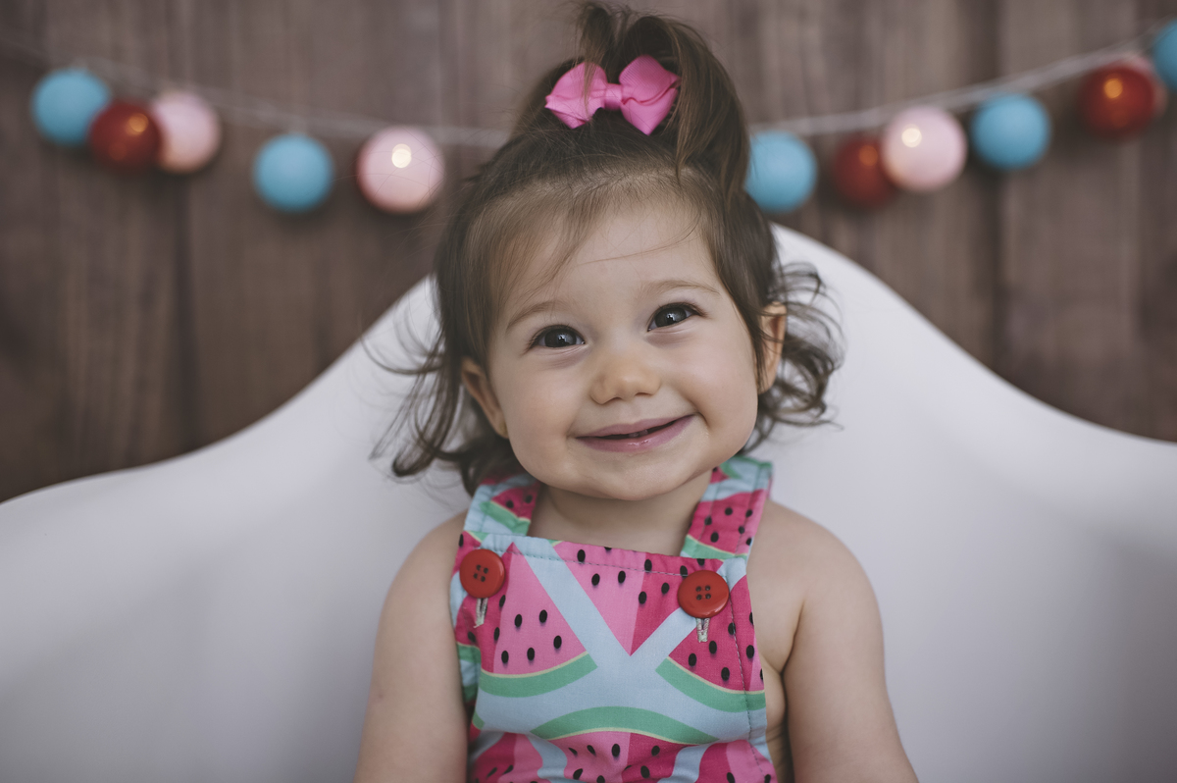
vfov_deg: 37.8
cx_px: 588
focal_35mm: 35
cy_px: 392
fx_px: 1143
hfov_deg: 54.5
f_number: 2.5
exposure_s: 1/250
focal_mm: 35
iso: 200
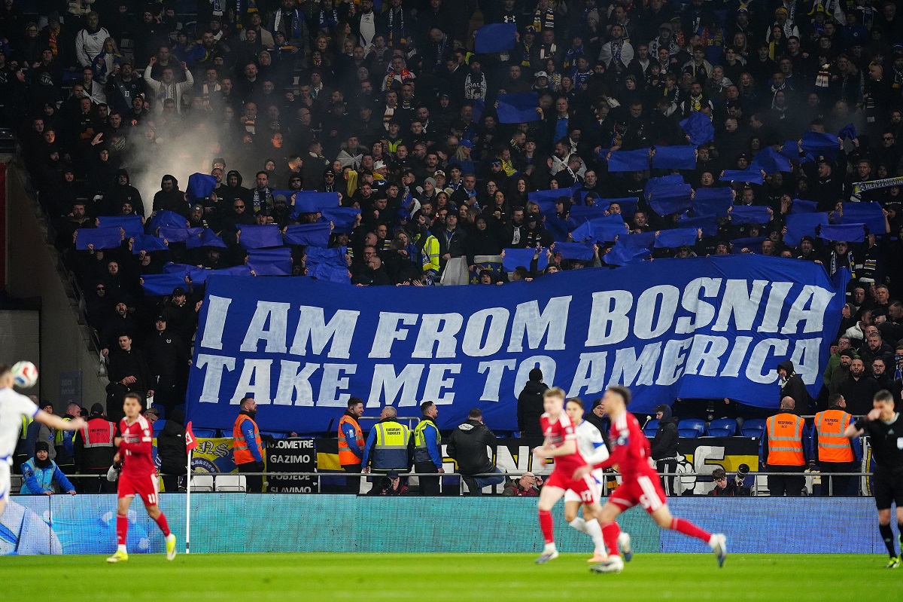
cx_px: 452
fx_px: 10029
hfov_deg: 5.2
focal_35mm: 400
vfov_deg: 3.4
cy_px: 301
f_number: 2.8
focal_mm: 400
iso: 3200
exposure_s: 1/1600
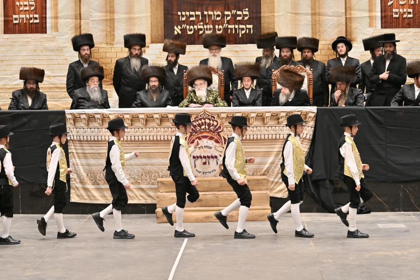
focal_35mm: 105
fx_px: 1225
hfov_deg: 19.5
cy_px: 140
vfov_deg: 13.0
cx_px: 210
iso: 320
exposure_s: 1/400
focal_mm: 70
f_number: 2.8
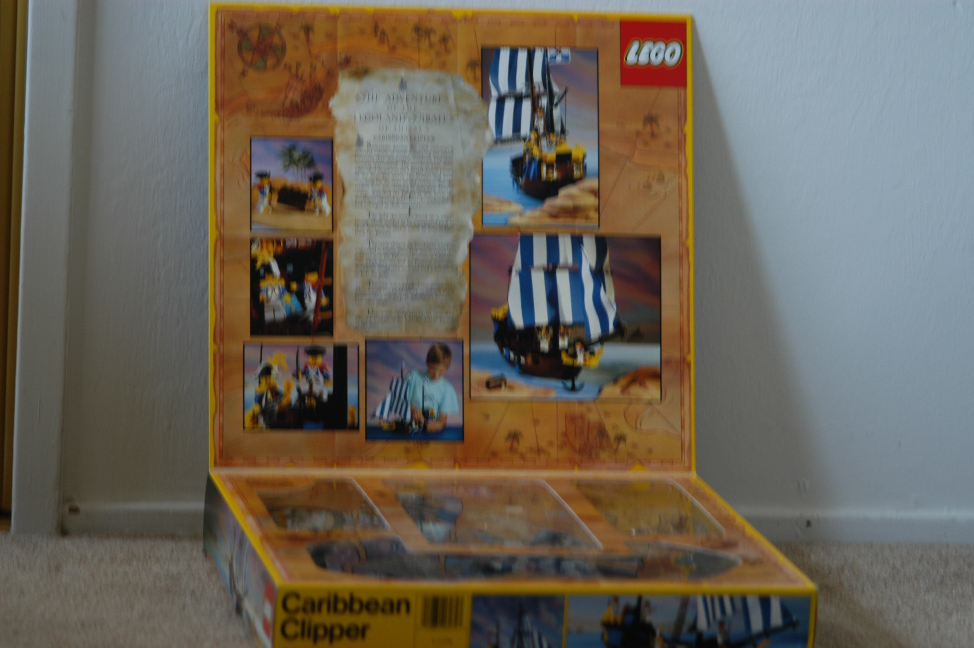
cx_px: 487
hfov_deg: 13.1
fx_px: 4257
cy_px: 324
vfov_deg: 8.7
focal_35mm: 158
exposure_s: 1/20
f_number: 3
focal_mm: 105
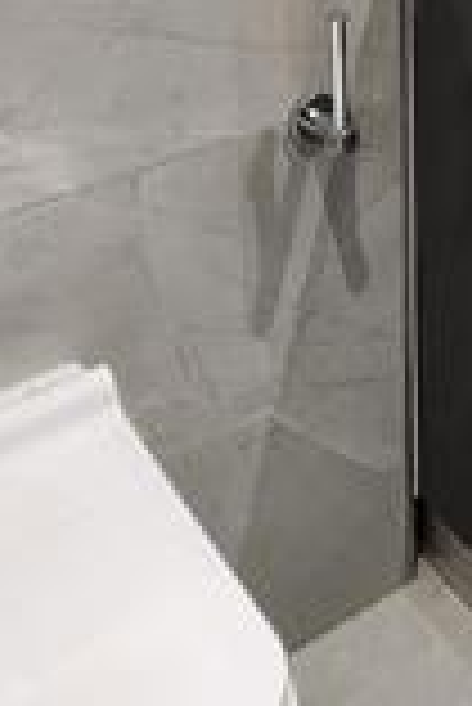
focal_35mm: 69
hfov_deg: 17.2
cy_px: -391
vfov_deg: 22.9
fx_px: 1354
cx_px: 778
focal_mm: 2.2
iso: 320
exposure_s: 1/50
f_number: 2.2
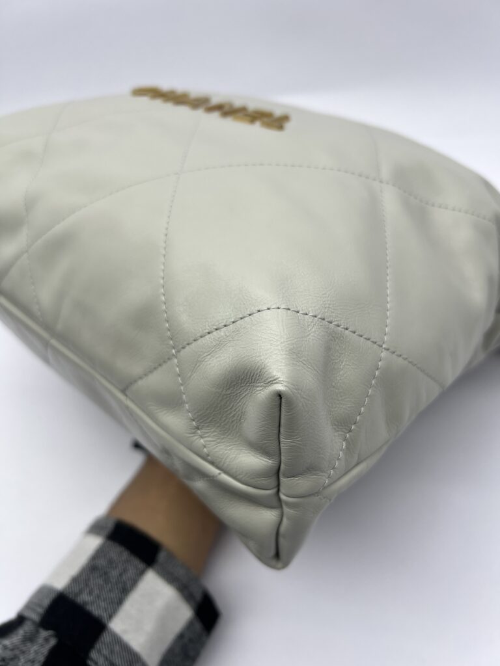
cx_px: 250
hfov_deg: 53.1
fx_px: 501
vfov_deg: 67.3
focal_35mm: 26
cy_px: 333
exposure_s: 1/192
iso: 40
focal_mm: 5.7
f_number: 1.5
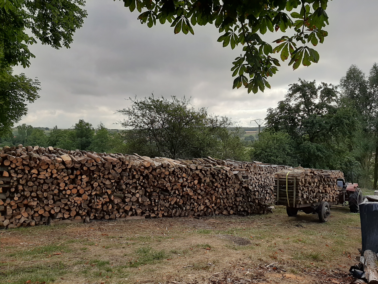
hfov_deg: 67.3
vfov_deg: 53.1
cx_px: 189
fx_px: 284
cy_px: 142
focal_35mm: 26
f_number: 1.7
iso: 40
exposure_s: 1/1852
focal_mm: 3.93
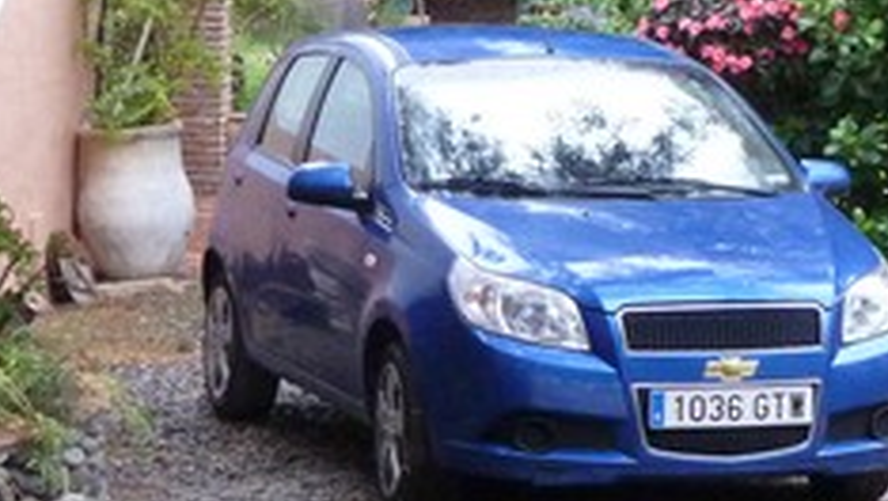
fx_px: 3369
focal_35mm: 143
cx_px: 619
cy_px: -38
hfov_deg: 15.0
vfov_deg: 8.4
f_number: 3.9
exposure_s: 1/30
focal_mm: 7.4
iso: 400
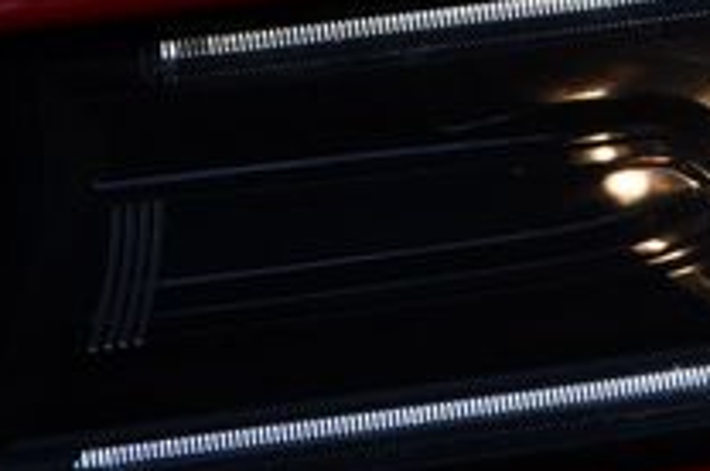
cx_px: 782
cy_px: 119
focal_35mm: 453
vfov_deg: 3.0
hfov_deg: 4.5
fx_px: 8920
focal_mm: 98
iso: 200
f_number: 7.1
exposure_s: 1/250
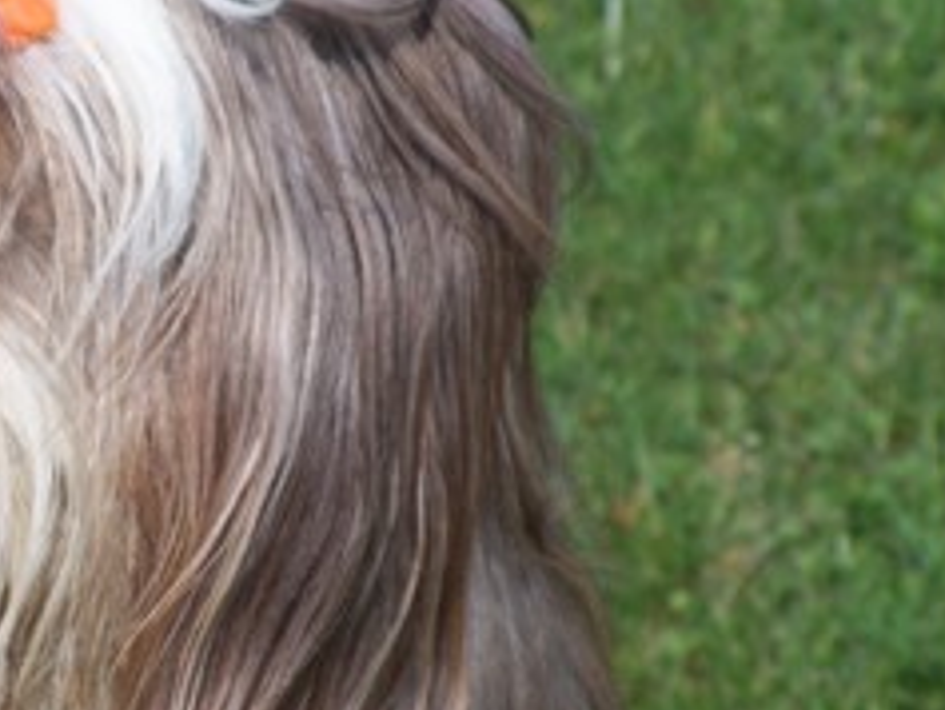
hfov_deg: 4.4
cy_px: 255
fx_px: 12346
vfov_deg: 3.3
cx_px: 104
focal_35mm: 452
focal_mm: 39.5
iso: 80
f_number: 4.5
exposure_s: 1/640
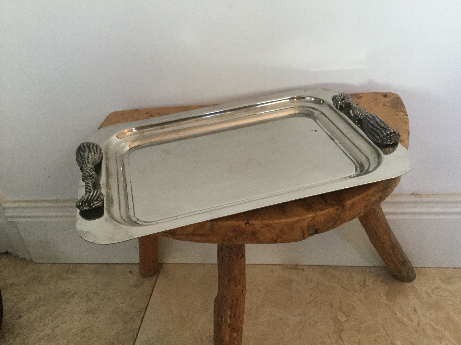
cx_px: 230
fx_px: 413
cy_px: 172
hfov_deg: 58.4
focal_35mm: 31
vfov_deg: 45.4
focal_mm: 3.3
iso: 200
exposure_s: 1/33
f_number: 2.4
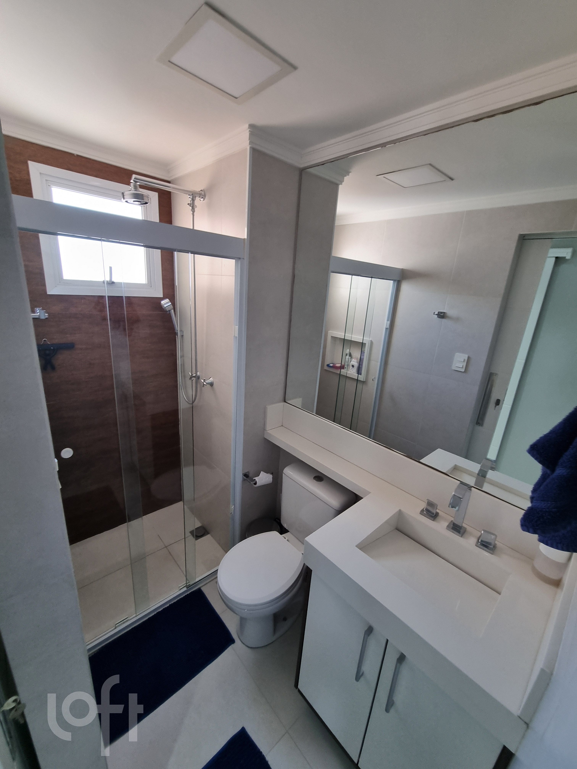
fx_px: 289
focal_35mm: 13
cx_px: 288
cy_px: 384
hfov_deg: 89.9
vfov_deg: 106.2
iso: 80
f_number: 2.2
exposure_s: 1/60
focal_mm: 2.2
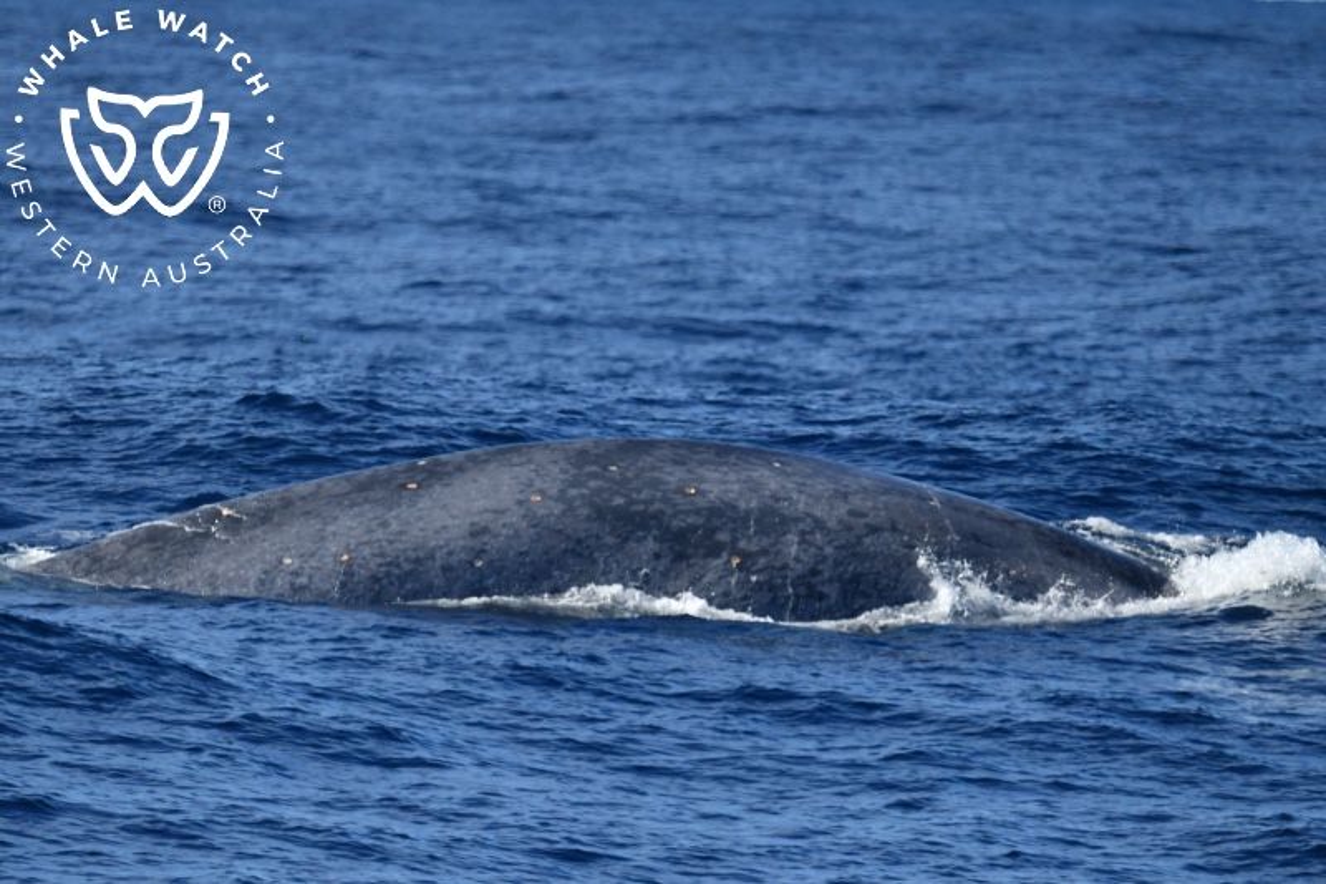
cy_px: 442
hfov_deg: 4.3
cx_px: 663
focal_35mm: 480
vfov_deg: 2.9
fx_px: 17675
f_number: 6.3
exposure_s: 1/8000
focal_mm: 480
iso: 1250
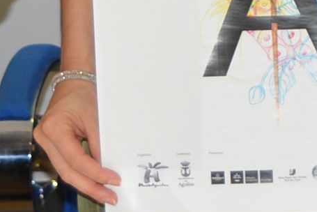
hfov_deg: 6.9
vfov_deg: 4.5
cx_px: 373
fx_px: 2608
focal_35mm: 296
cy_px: -298
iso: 400
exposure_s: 1/60
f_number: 4.2
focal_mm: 30
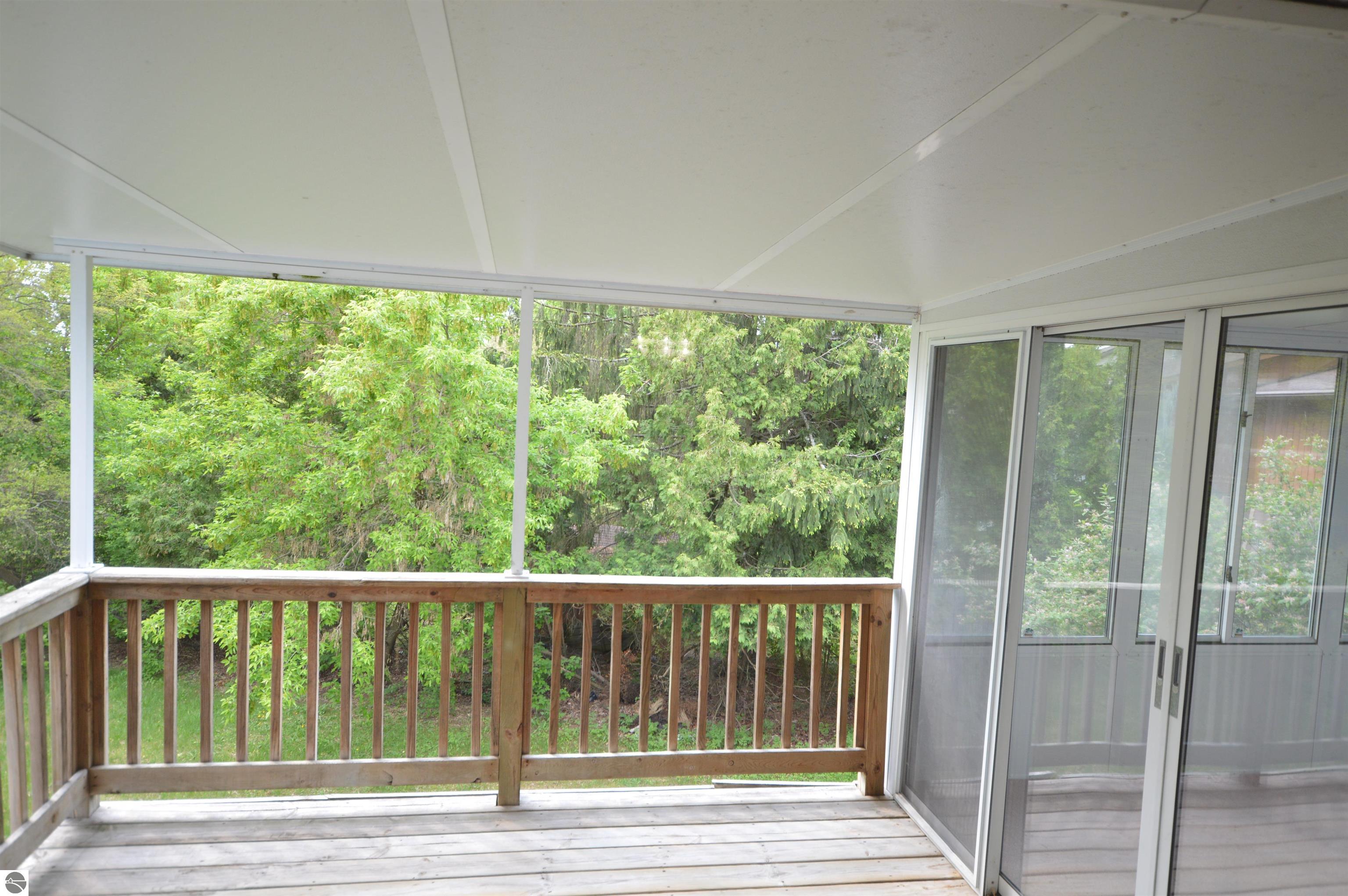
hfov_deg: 81.3
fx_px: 786
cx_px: 674
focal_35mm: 21
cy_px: 448
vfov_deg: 59.4
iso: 400
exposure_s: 1/125
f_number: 5.6
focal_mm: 14
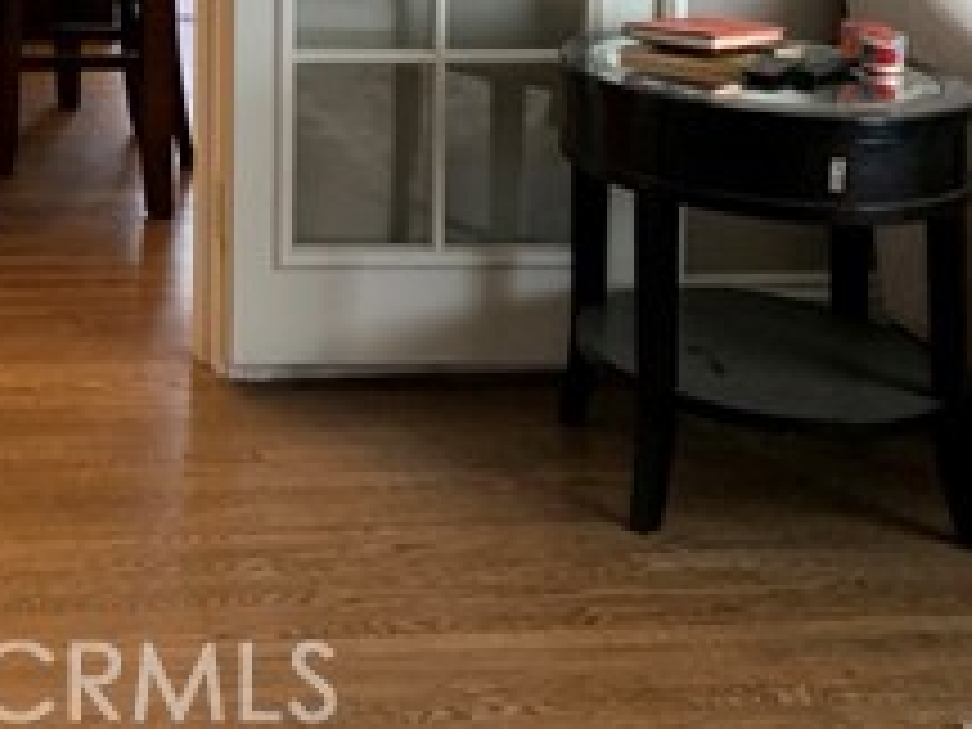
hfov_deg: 23.3
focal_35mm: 77
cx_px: -176
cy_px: -333
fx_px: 2162
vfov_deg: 17.4
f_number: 1.8
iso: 160
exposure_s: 1/60
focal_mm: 4.25
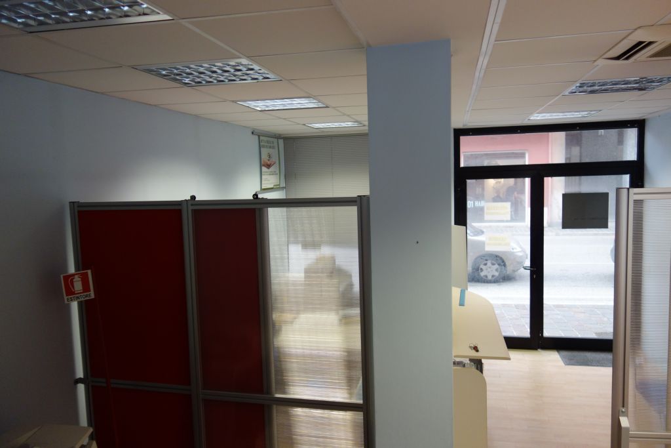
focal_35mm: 28
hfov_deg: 65.5
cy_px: 224
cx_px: 336
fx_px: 522
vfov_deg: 46.4
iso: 400
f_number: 1.8
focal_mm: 10.4
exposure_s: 1/160
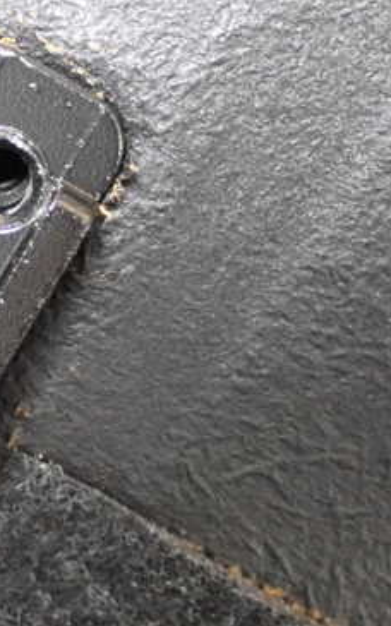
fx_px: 1603
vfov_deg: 22.1
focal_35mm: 94
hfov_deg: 13.7
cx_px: -26
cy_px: 300
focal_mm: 9.65
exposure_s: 1/50
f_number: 3.3
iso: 2500
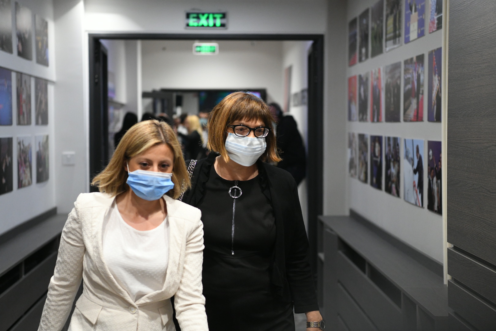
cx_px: 248
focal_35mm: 70
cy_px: 166
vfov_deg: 19.5
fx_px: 964
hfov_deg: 28.8
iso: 4000
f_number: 3.5
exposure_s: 1/400
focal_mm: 70
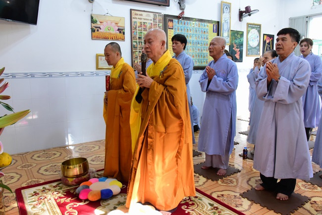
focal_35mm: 28
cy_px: 108
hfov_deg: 65.4
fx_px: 251
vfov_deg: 46.4
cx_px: 161
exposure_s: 1/80
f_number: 8
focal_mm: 28
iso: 4000
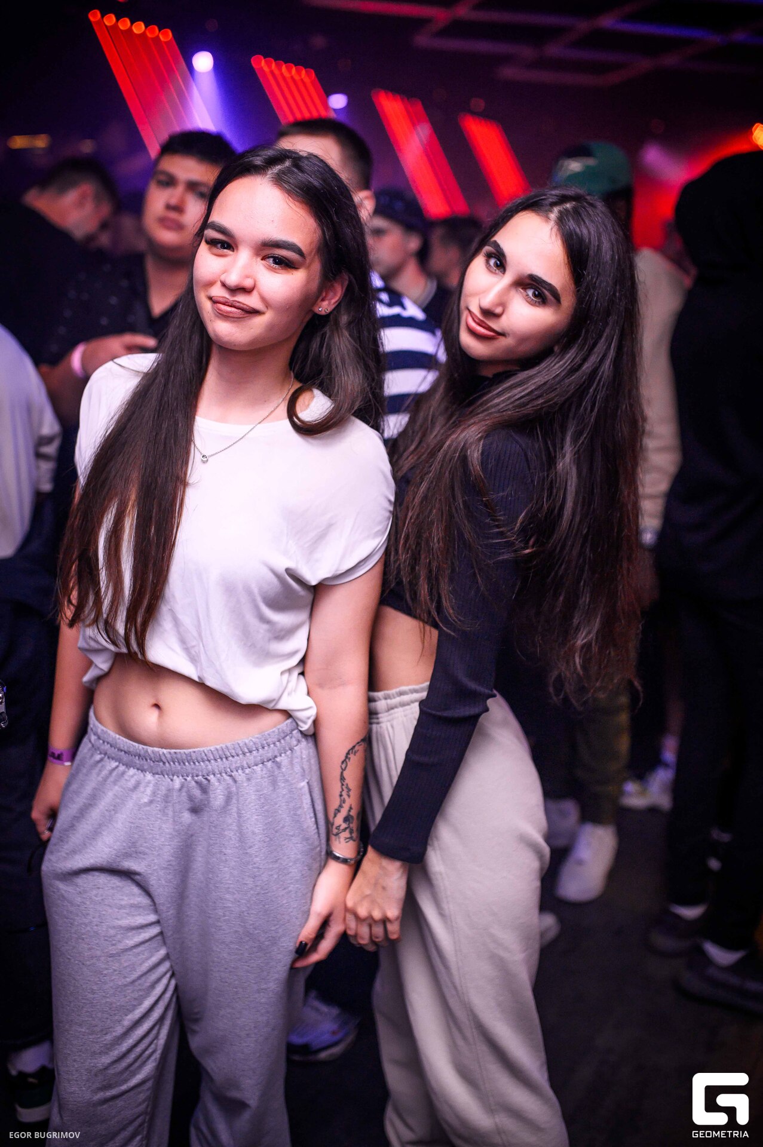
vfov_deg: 54.5
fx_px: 1114
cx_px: 382
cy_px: 574
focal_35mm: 35
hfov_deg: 37.8
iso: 400
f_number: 2.2
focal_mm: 35
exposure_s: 1/200
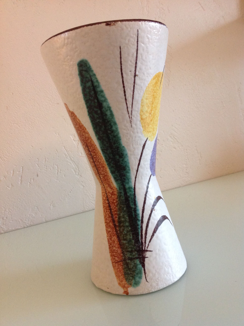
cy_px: 163
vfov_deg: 52.7
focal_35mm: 35
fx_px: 330
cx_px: 122
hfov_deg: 40.6
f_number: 2.4
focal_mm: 4.28
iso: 160
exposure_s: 1/17
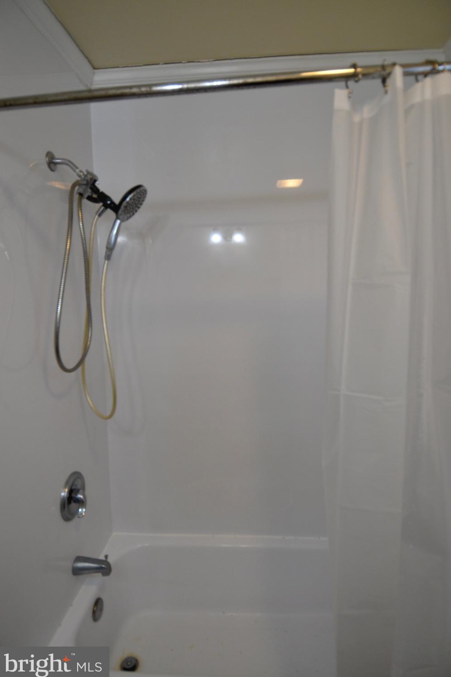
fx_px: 695
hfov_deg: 35.9
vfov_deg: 51.9
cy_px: 335
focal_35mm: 37
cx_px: 227
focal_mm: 24
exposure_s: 1/60
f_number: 4
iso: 400
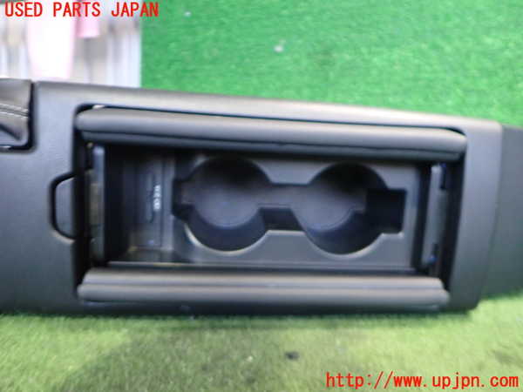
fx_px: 378
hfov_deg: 69.4
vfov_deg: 54.9
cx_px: 262
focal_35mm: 25
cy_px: 196
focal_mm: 4.5
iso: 800
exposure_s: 1/30
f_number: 2
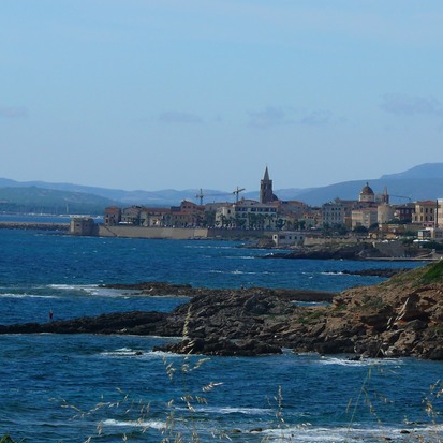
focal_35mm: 231
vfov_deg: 7.6
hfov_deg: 7.6
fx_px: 3345
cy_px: 206
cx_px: 318
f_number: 5.6
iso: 100
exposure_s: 1/250
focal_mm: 30.4
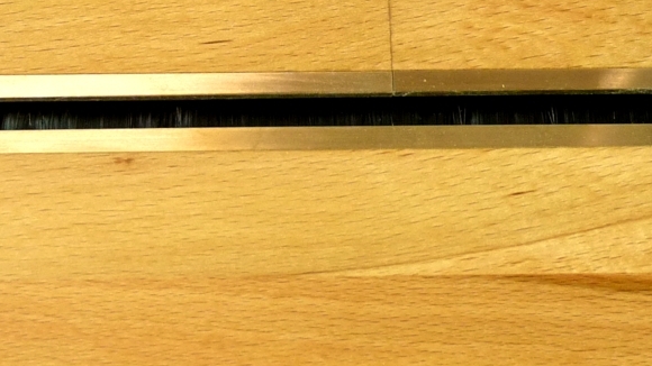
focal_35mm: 151
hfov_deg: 14.2
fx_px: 2610
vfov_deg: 7.9
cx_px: 252
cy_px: -117
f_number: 3.2
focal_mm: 10.1
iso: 160
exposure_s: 1/30
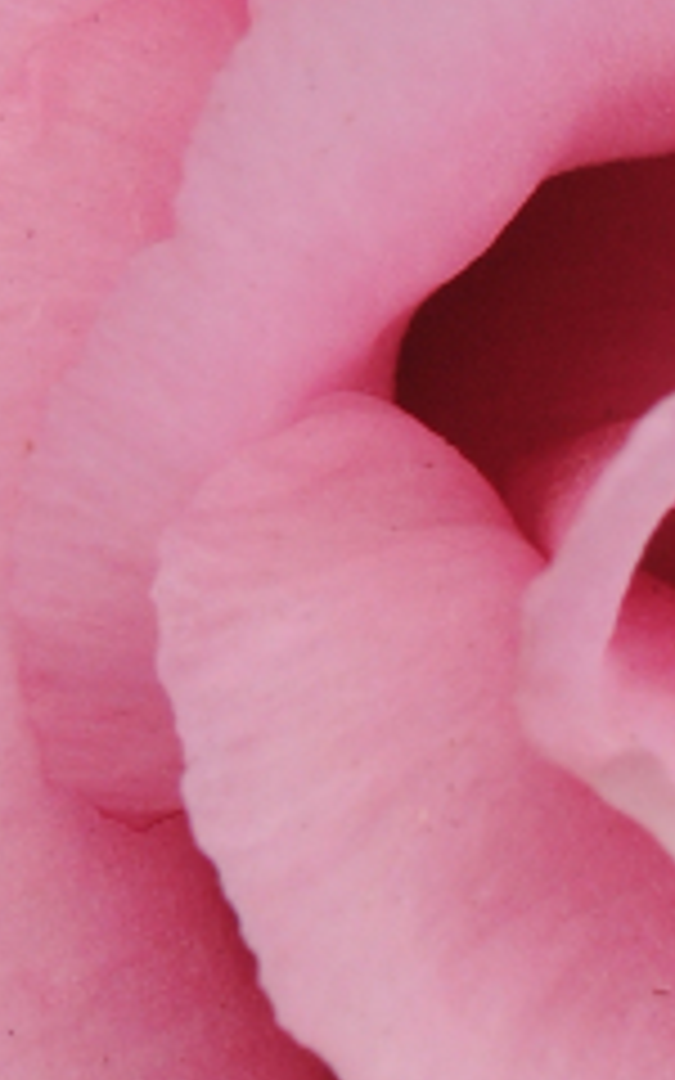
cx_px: 1213
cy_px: 796
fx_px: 31417
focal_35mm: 1067
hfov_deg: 1.2
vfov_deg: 2.0
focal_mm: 105
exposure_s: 1/60
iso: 200
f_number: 16
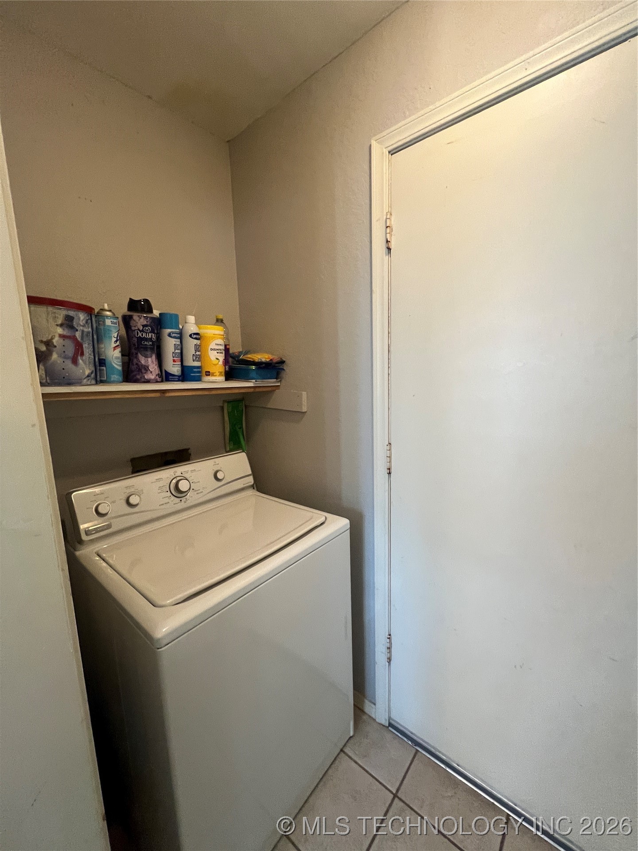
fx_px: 319
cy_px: 426
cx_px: 319
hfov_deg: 89.9
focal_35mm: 13
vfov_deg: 106.2
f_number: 1.8
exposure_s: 1/60
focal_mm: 1.57
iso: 320
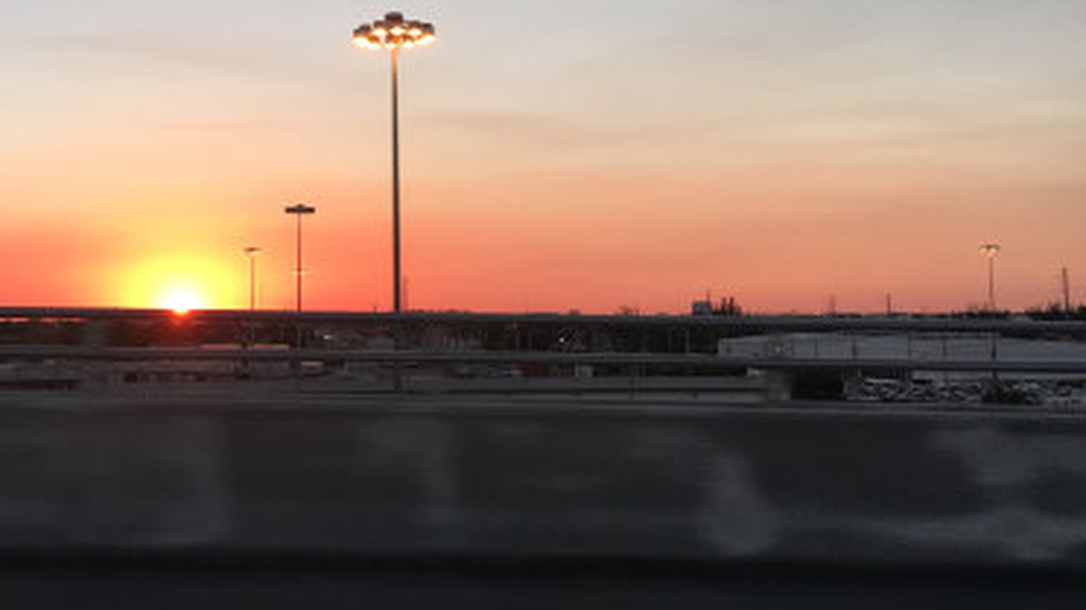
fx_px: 1497
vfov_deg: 22.9
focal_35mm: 52
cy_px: 206
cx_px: 283
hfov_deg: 38.9
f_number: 2.2
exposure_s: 1/120
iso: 40
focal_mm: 4.15
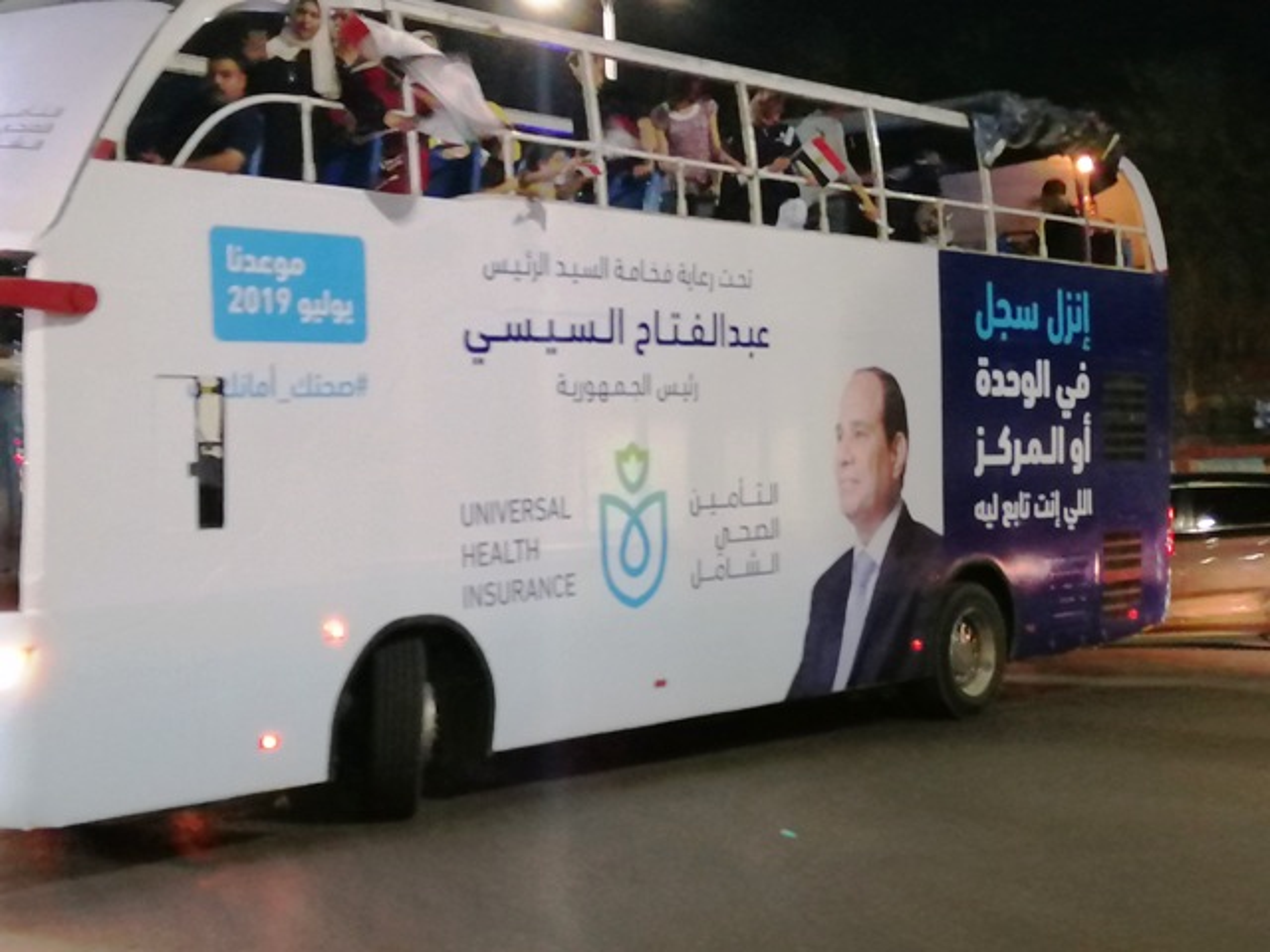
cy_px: 476
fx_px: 2165
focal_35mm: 59
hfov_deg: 32.7
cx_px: 635
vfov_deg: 24.8
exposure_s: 1/16.7
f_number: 2.2
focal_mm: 3.81
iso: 640
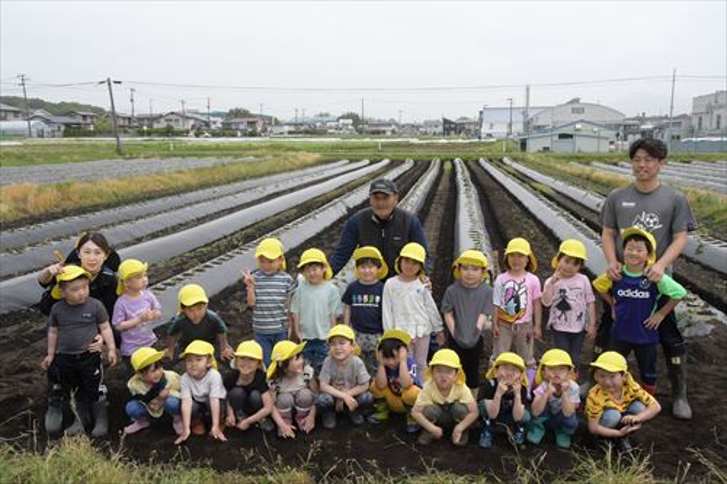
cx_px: 364
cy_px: 242
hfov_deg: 57.2
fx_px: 666
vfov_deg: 39.9
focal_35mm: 33
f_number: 14
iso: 2000
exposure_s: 1/800
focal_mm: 22
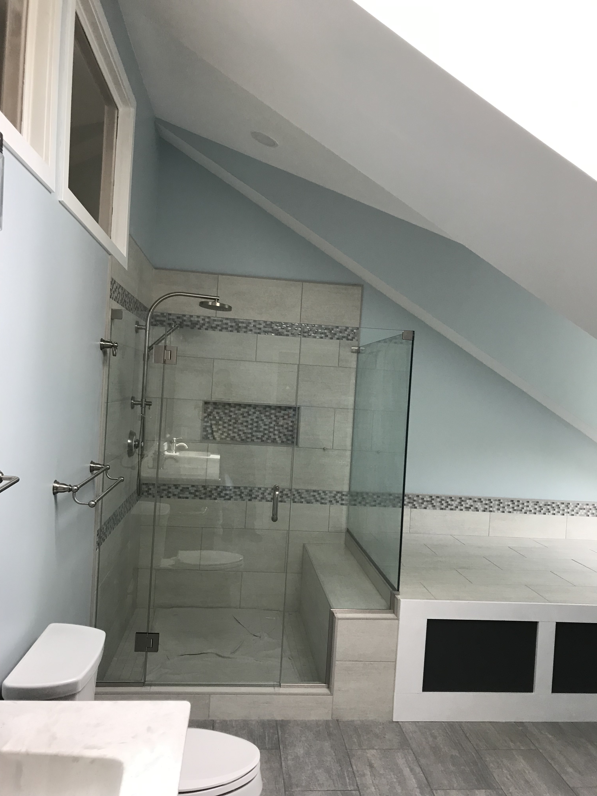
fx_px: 644
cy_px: 398
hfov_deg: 49.7
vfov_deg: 63.4
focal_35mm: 28
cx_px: 298
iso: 20
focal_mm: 3.99
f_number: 1.8
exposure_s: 1/40
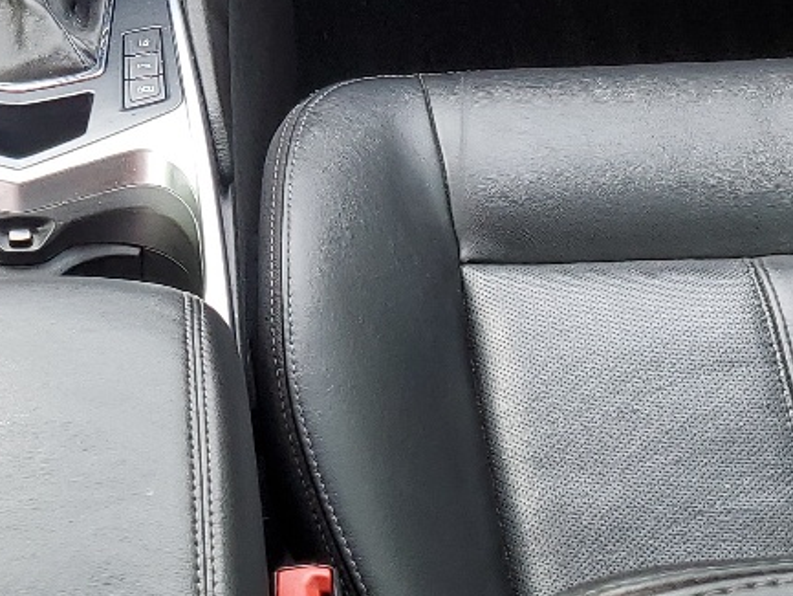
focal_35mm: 96
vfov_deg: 15.1
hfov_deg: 19.6
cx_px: -57
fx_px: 2200
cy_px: -24
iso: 52
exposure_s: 1/50
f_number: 1.5
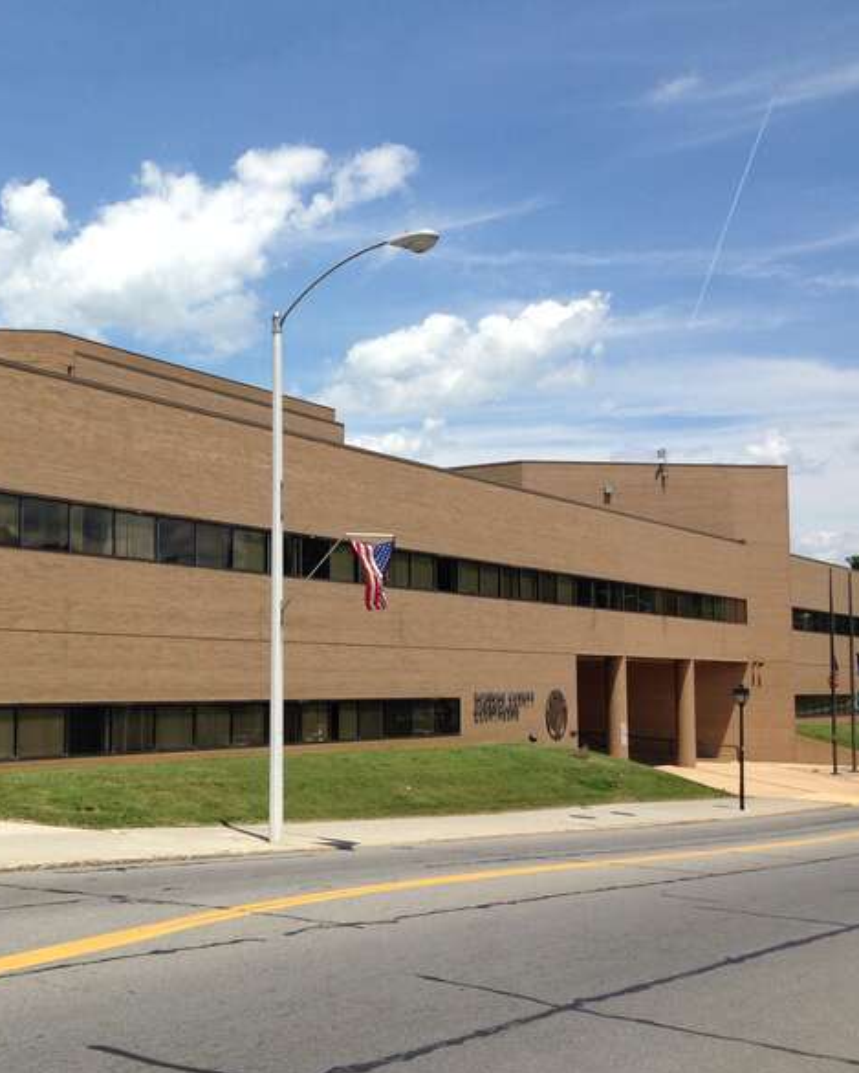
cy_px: 546
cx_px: 214
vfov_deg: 42.0
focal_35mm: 44
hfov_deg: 33.5
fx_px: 1398
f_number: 2.4
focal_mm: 4.12
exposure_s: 1/2088
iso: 50
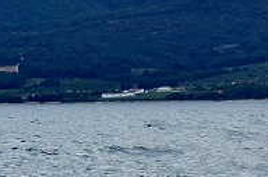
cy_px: -210
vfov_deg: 2.5
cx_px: 549
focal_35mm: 545
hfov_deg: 3.8
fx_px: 4047
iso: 100
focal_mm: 70
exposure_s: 1/320
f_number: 5.6
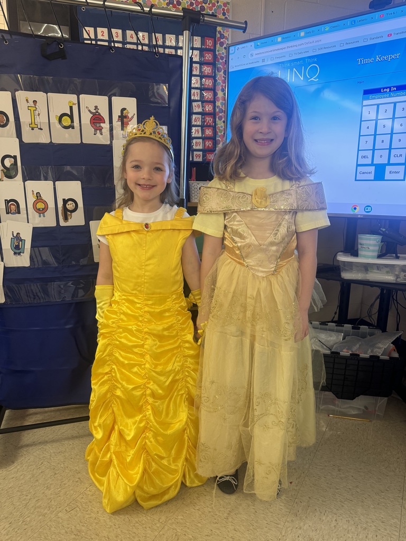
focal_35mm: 24
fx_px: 375
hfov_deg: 56.8
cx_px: 203
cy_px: 270
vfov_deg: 71.6
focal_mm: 6.76
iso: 200
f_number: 1.78
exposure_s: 1/60
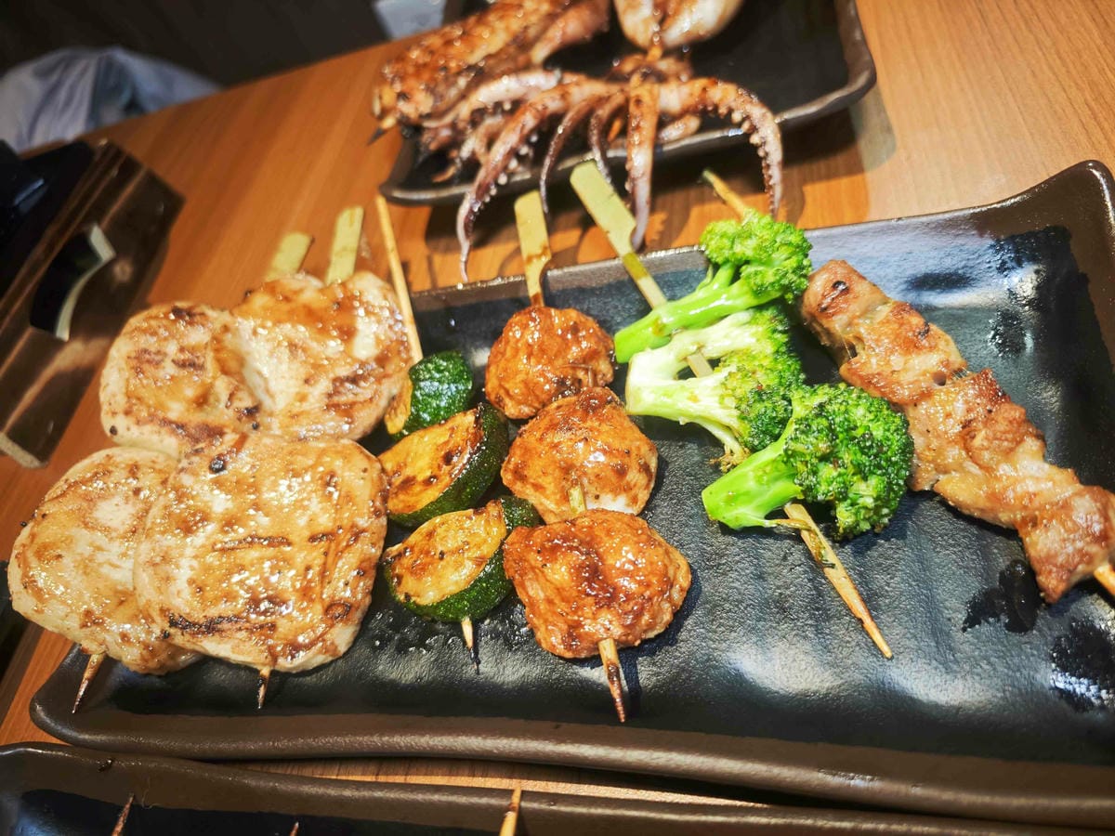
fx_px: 741
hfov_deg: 73.9
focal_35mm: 23
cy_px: 418
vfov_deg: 58.9
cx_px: 558
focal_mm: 8.72
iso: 1000
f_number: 2
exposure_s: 1/120
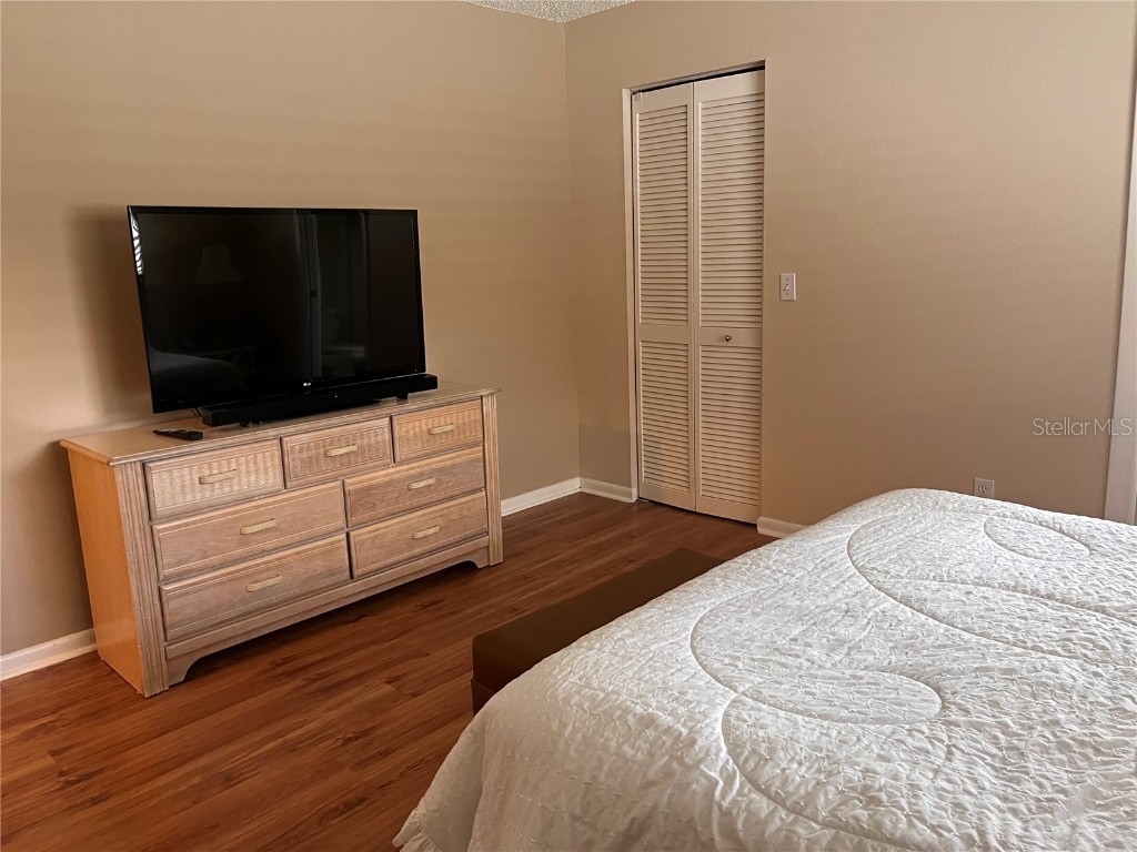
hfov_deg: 67.3
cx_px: 568
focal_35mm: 26
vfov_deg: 53.1
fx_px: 854
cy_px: 426
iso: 320
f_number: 1.6
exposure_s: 1/60
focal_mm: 5.1
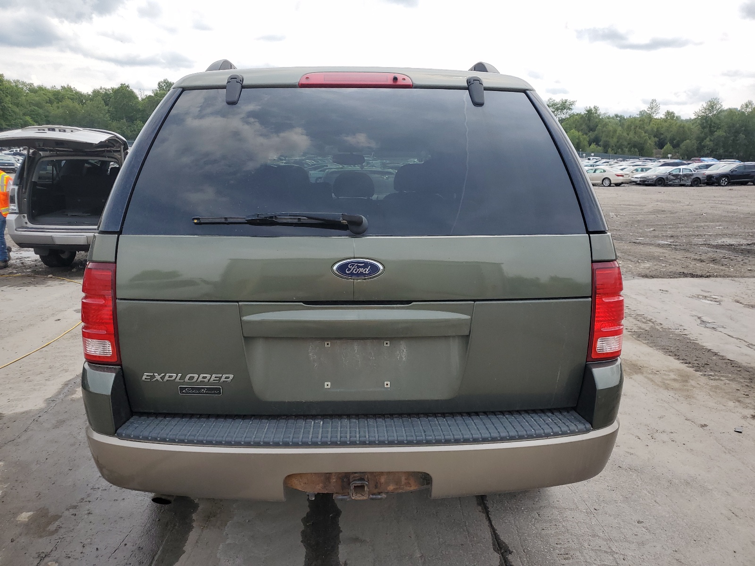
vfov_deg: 53.1
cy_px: 283
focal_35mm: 26
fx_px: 567
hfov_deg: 67.3
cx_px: 378
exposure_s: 1/2500
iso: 50
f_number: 1.5
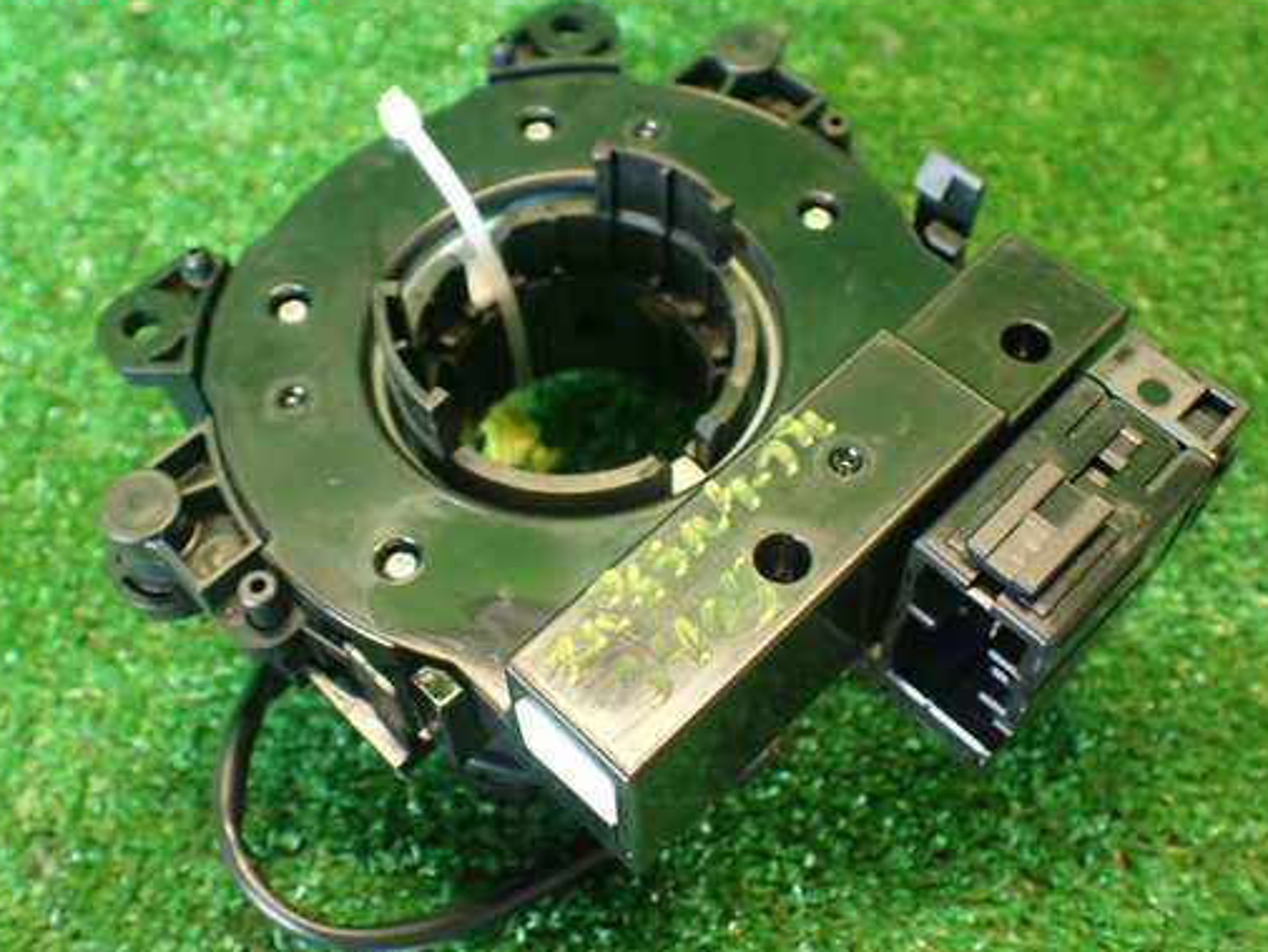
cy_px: 490
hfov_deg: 49.0
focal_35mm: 38
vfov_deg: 37.7
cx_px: 605
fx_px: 1392
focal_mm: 5.79
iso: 500
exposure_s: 1/30
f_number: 2.4
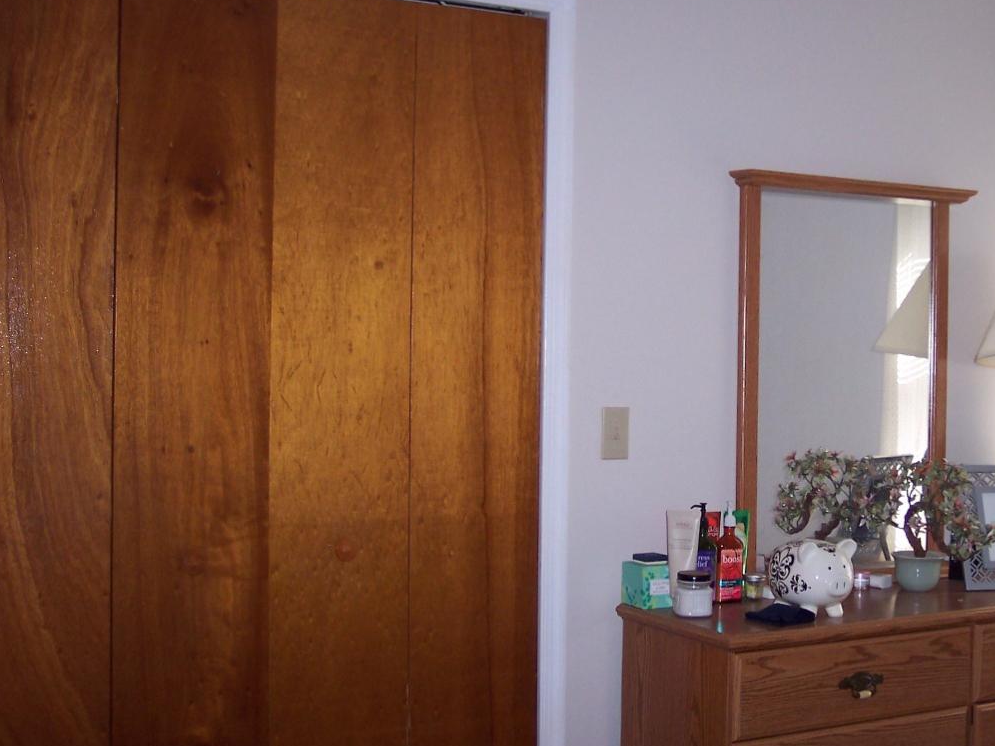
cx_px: 716
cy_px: 397
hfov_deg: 34.4
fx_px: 1581
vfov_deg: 26.5
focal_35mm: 55
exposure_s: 1/30
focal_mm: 8
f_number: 2.8
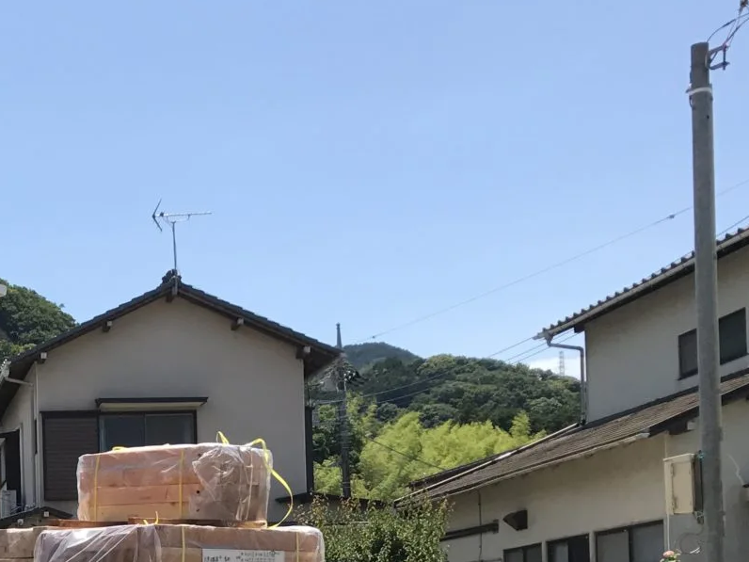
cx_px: -34
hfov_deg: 25.4
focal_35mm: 72
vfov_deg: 19.4
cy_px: 653
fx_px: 1558
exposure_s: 1/2083
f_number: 1.8
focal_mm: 3.99
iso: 20
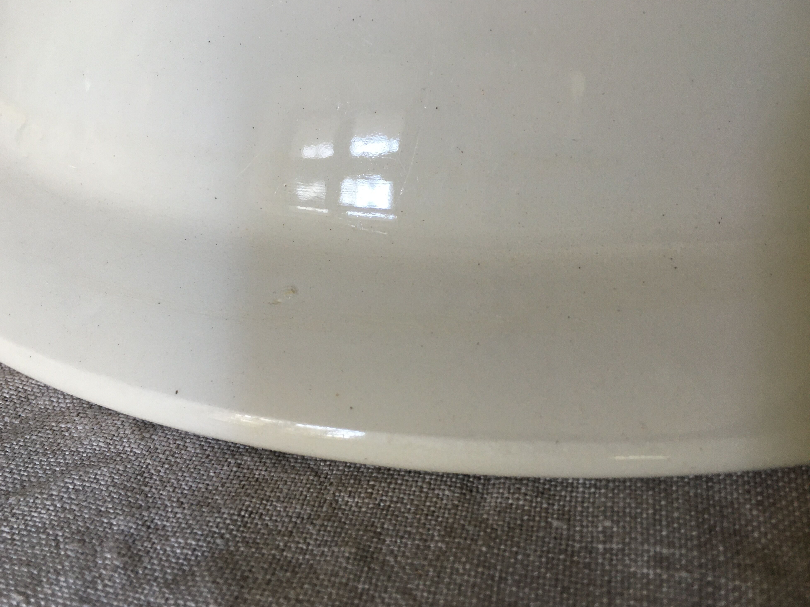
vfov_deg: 46.8
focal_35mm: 30
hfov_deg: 60.0
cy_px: 308
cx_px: 391
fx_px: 702
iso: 80
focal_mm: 4.15
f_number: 2.2
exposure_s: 1/30
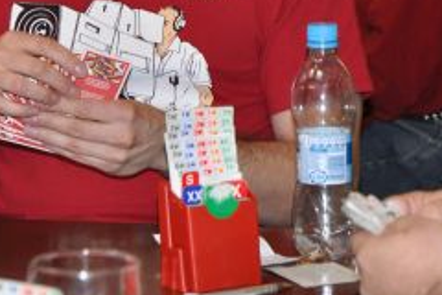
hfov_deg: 9.1
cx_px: 98
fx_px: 2762
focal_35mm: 225
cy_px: -58
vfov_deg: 6.1
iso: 800
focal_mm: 60
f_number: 4.5
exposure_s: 1/60
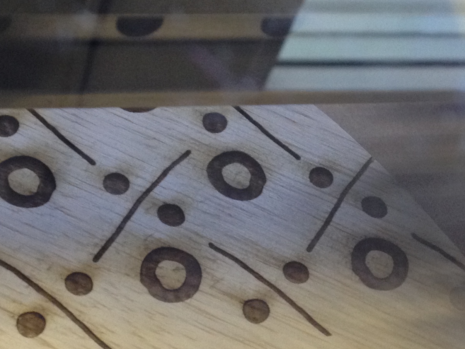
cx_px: 158
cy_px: 271
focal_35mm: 95
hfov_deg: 20.6
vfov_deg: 15.5
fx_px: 1276
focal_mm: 4.28
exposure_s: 1/20
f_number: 2.4
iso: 160
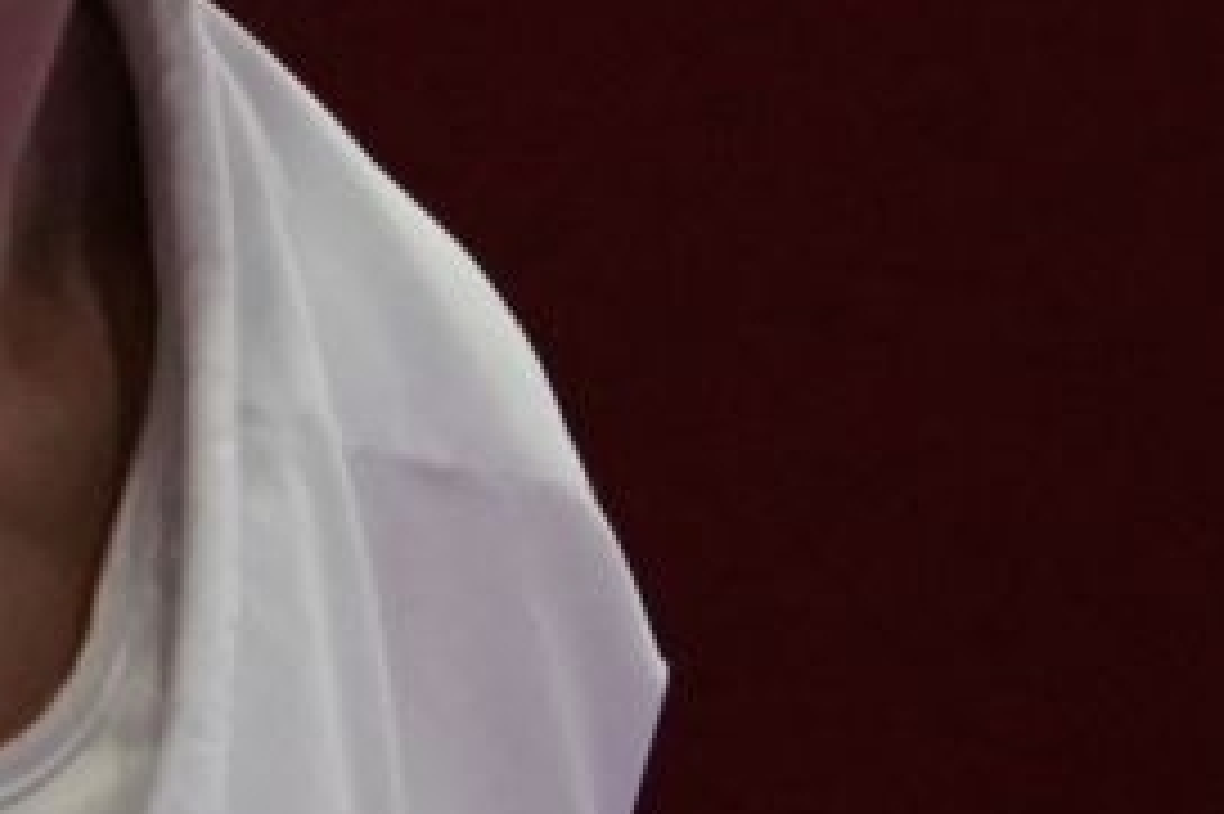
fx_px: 90586
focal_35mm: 2666
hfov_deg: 0.8
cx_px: -2520
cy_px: 198
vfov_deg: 0.5
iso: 2500
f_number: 4
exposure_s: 1/1000
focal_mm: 269
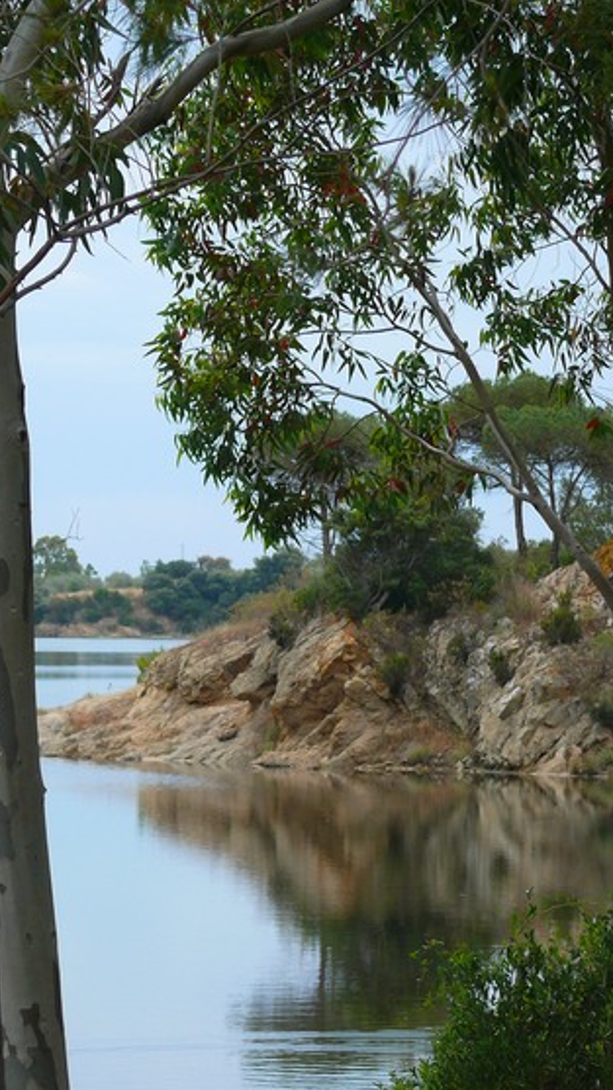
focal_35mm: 154
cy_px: 544
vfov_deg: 14.0
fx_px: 4453
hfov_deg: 7.9
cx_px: 349
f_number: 4
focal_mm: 22.2
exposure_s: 1/160
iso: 100
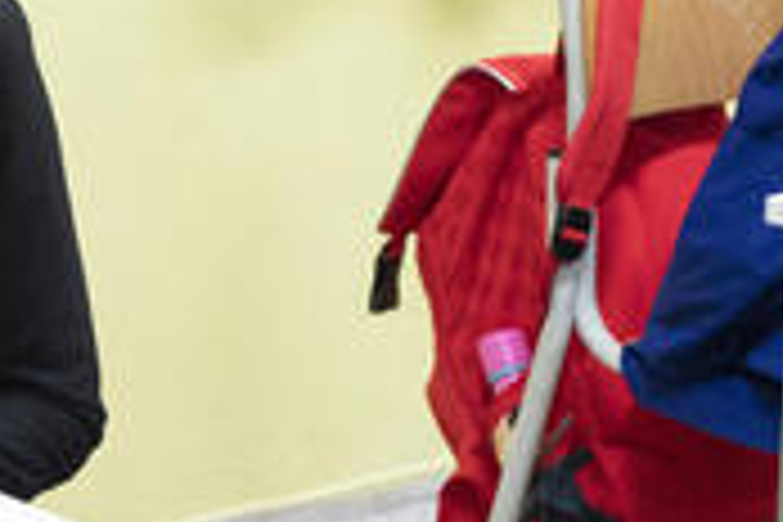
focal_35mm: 141
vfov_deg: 9.7
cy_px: 65
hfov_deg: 13.7
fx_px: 3067
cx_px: -378
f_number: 4
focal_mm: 35
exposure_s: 1/125
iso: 4000
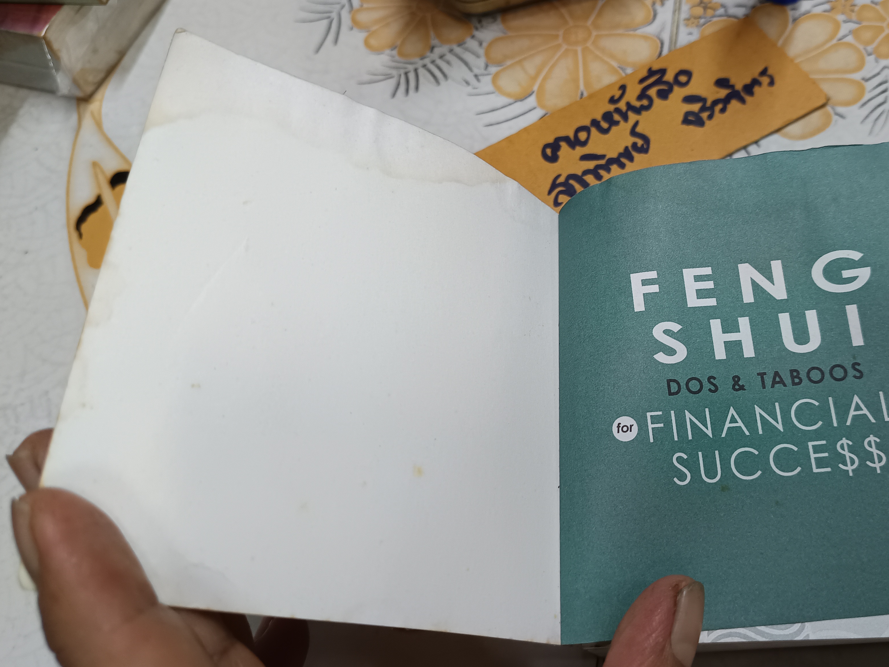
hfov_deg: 57.6
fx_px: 796
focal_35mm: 31
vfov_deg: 45.4
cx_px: 558
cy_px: 320
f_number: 1.7
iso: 863
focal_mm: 5.31
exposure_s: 1/33.3
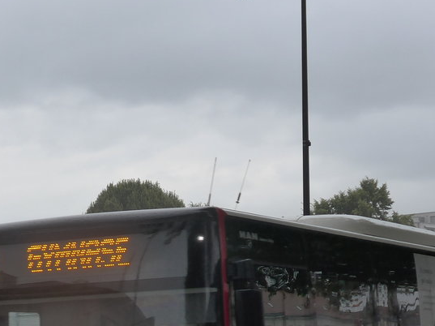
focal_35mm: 123
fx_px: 1545
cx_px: 196
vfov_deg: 11.9
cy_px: 308
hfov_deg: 16.0
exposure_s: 1/200
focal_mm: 11.3
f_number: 3.4
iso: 160
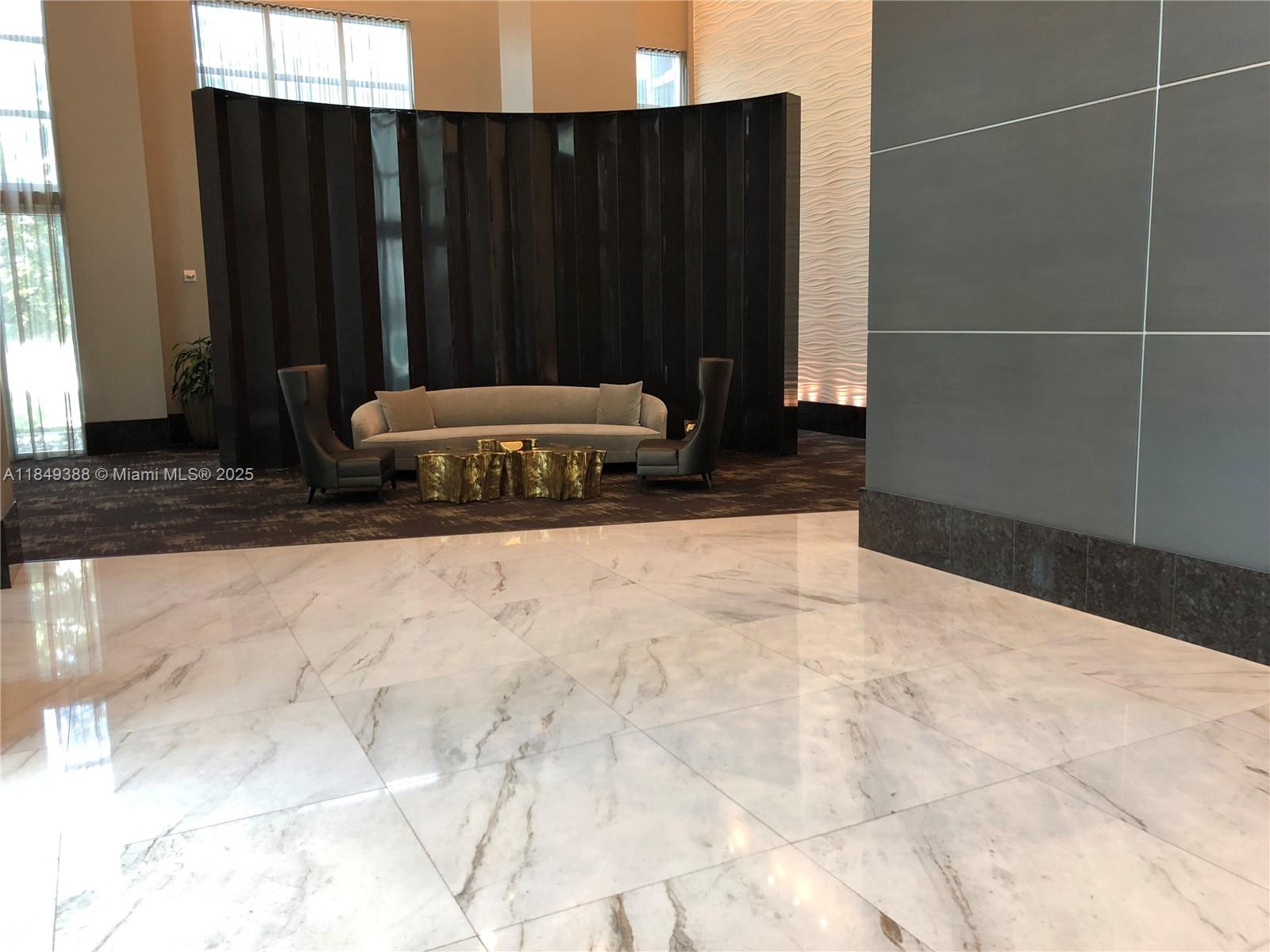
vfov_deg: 49.7
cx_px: 635
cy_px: 476
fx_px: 1027
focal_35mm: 28
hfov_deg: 63.4
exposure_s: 1/20
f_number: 1.8
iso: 32
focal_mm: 3.99
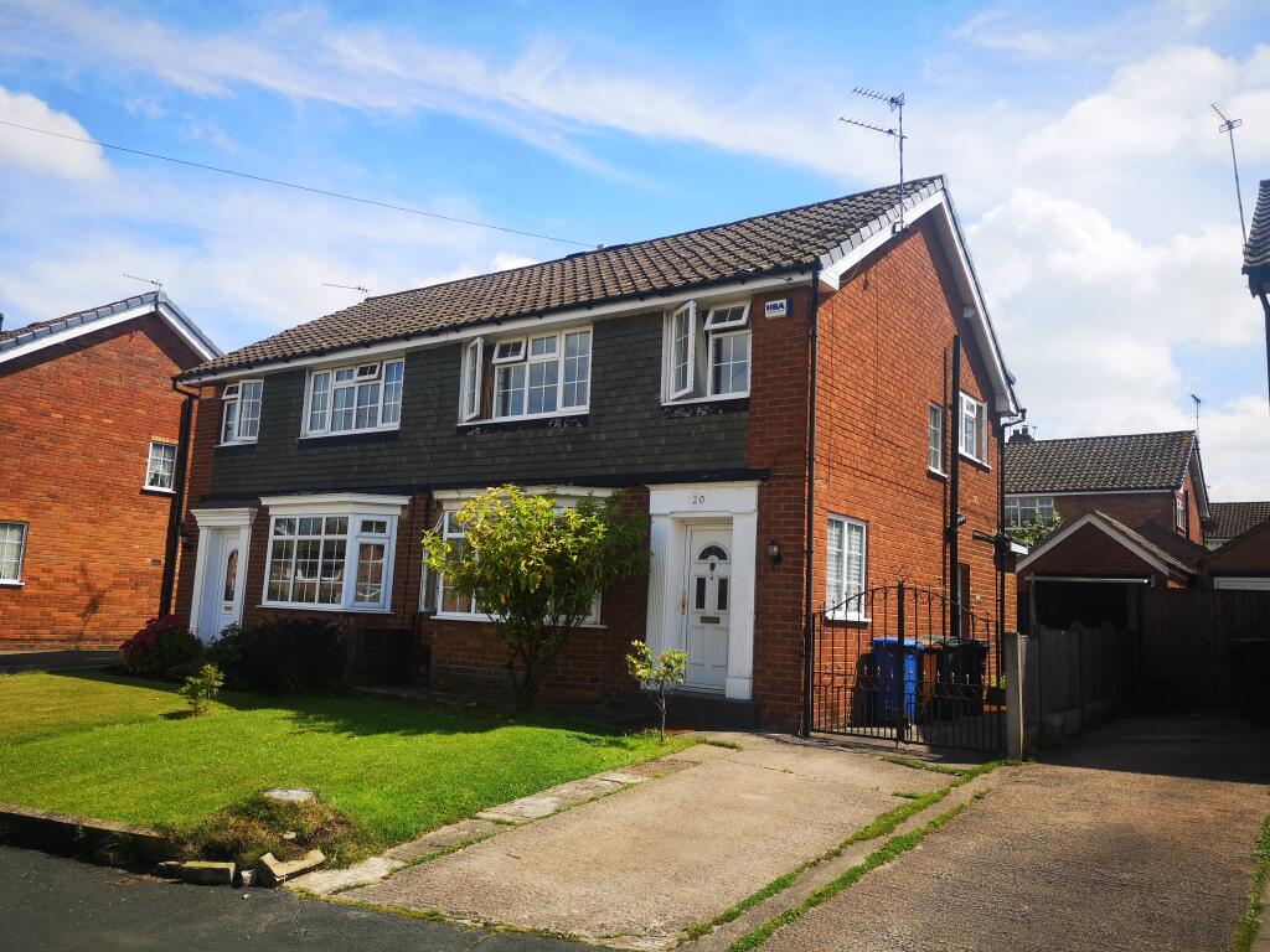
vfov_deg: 51.4
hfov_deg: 65.3
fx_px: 991
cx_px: 635
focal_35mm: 27
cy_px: 476
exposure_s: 1/2053
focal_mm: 3.95
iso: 50
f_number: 1.8
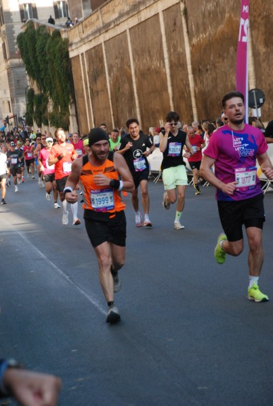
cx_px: 136
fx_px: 1358
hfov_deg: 11.5
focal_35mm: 120
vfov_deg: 17.0
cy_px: 203
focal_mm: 80
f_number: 5.6
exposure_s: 1/640
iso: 1000
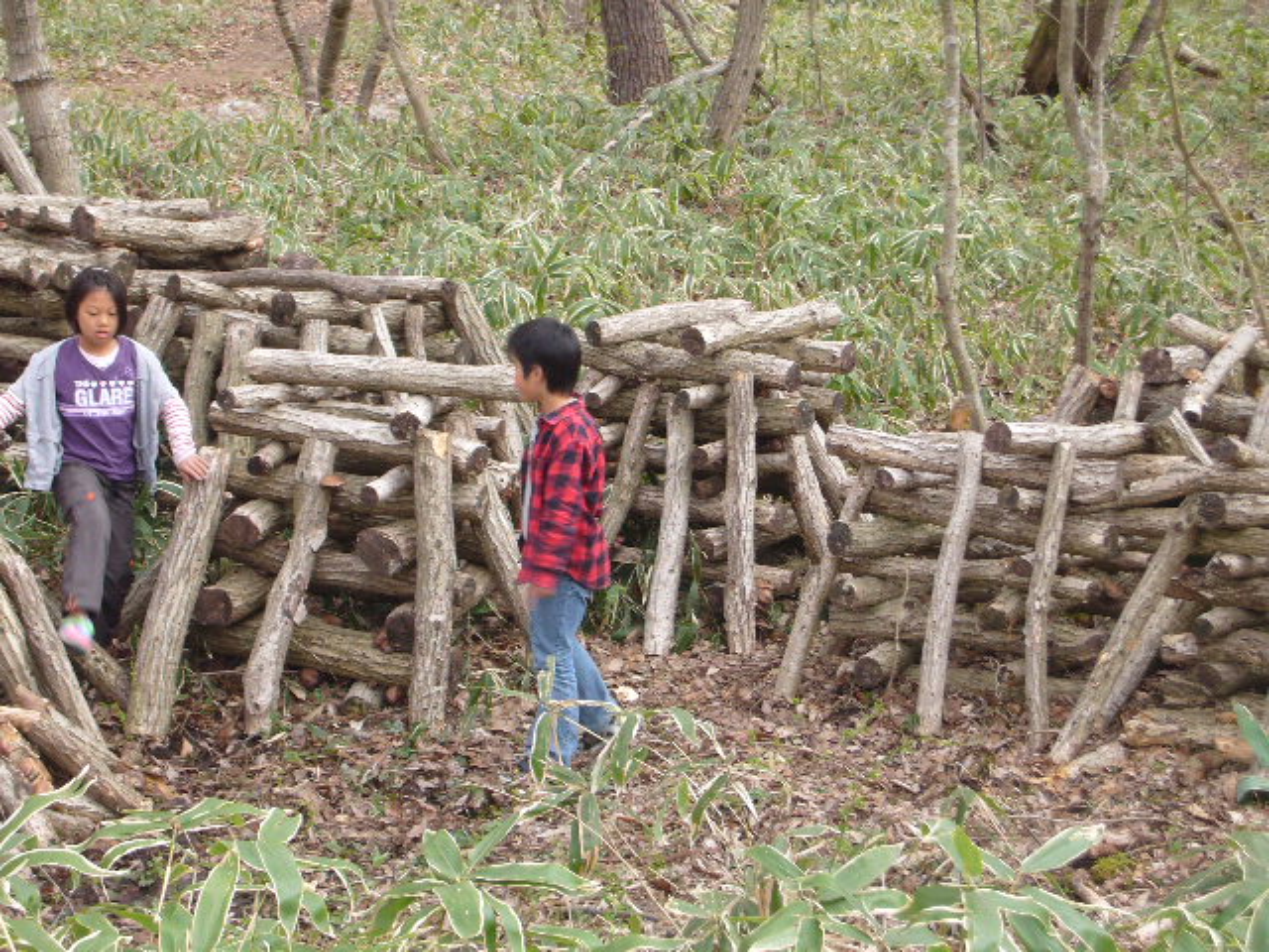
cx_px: 634
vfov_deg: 18.4
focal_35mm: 80
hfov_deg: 24.4
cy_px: 476
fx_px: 2933
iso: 80
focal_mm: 13.2
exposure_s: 1/30
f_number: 4.8
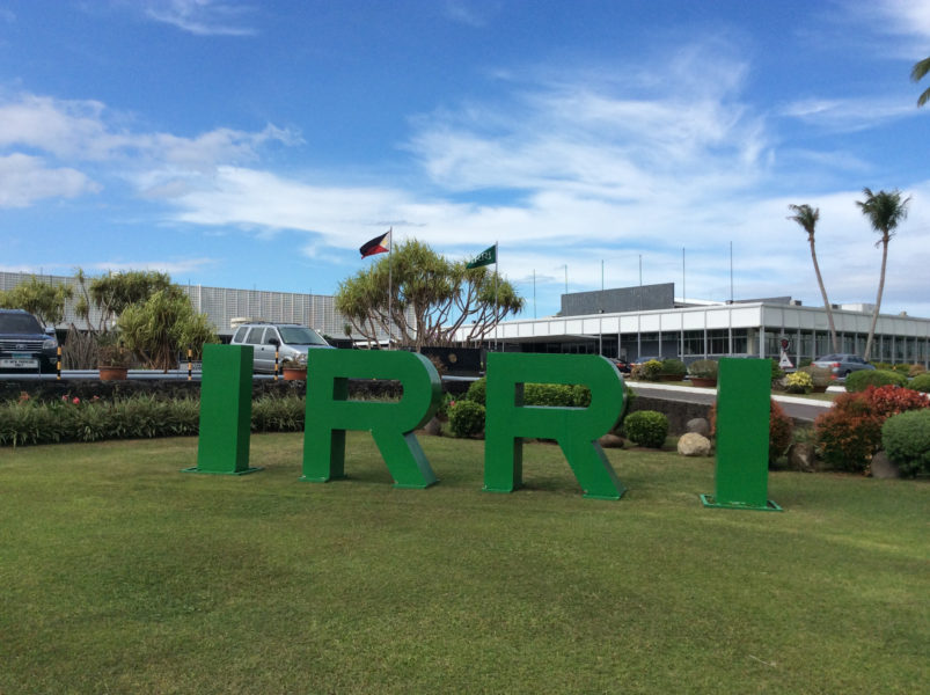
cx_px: 465
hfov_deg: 56.9
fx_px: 859
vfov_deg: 44.1
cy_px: 348
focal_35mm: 32
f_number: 2.4
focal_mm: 3.3
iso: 32
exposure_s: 1/1733
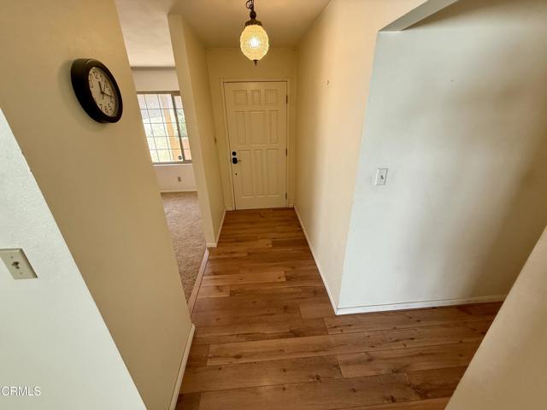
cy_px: 205
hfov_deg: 102.1
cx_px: 274
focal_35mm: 14
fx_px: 221
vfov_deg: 85.7
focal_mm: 2.22
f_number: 2.2
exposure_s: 1/120
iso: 250
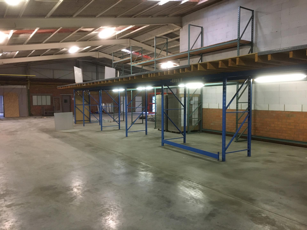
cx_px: 154
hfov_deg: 61.7
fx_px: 257
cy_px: 115
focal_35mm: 29
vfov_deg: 48.2
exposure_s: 1/17
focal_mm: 4.15
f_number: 2.2
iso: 200
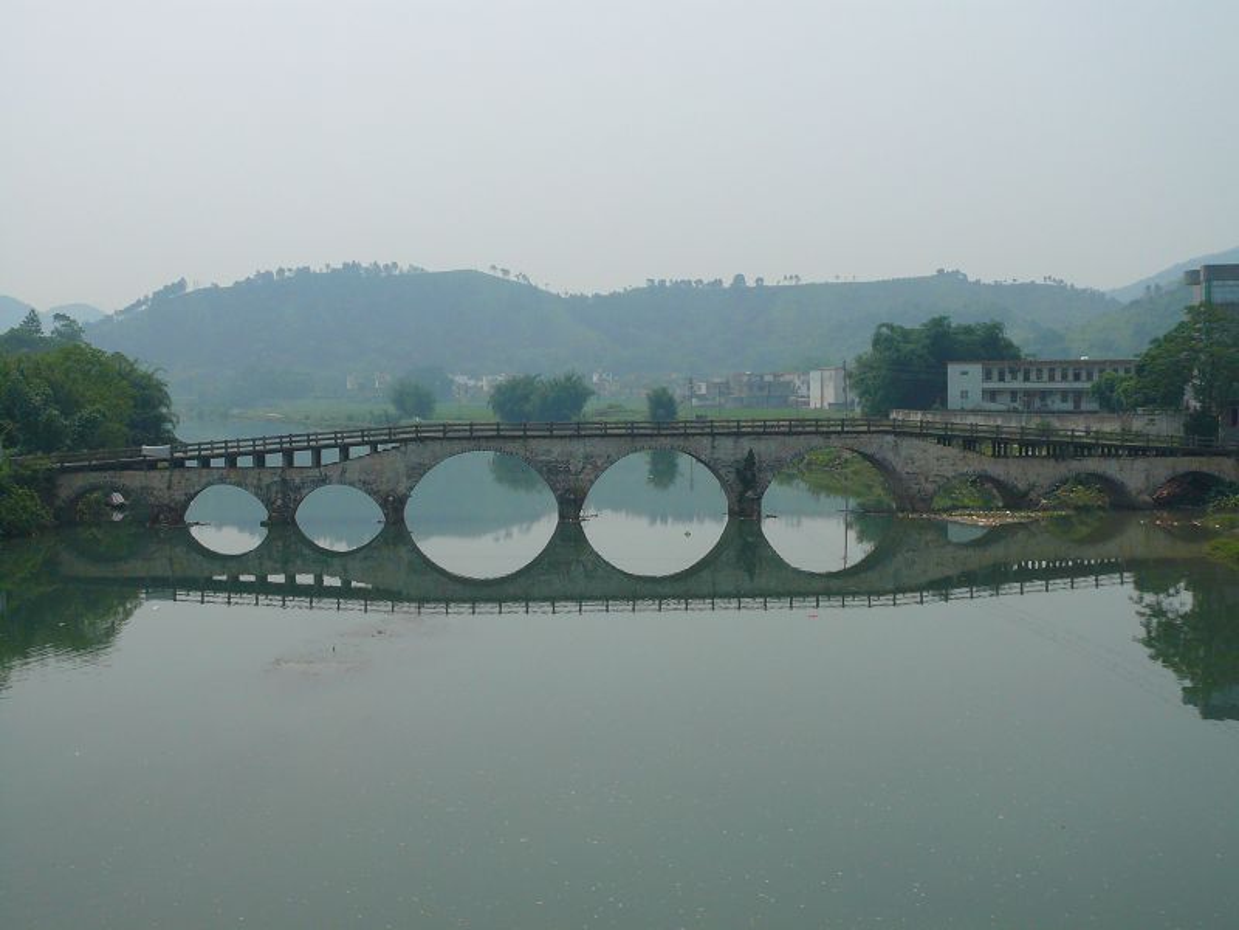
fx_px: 1646
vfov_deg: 31.5
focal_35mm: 46
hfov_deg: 41.2
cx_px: 620
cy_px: 465
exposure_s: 1/250
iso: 100
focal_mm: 7.5
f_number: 10
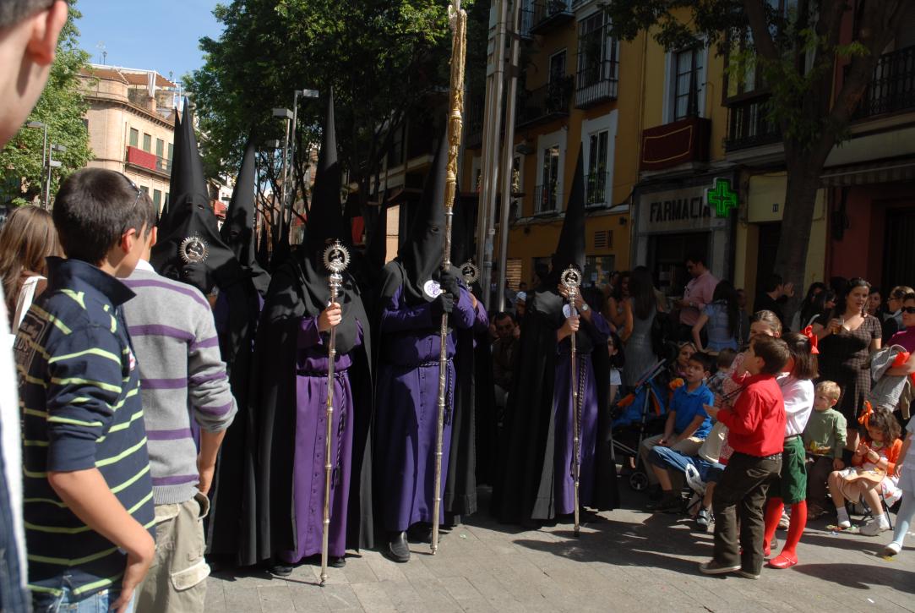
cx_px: 458
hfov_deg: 57.2
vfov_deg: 40.1
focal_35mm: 33
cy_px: 306
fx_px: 840
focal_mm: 22
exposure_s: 1/160
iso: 100
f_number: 6.3
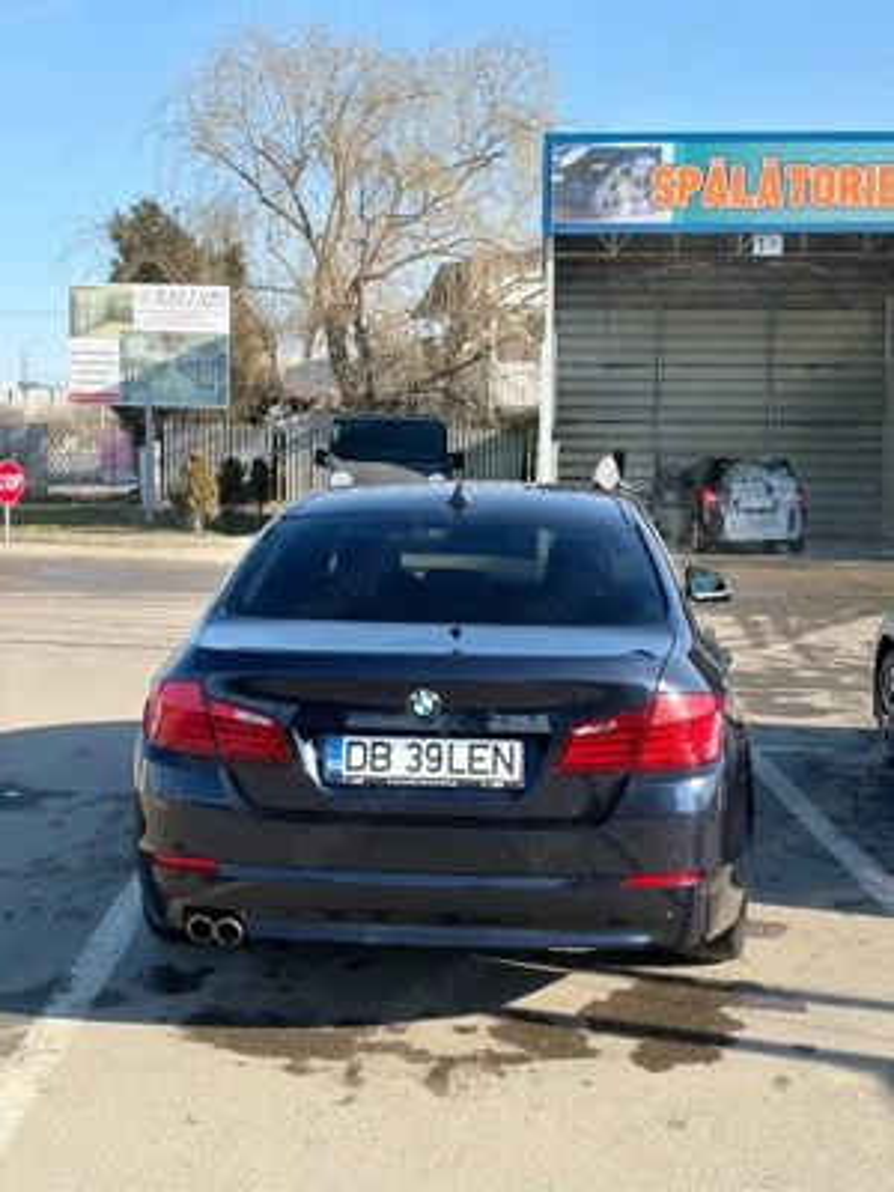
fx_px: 1791
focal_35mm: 52
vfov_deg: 36.8
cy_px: 596
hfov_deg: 28.0
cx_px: 447
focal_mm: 5.96
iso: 40
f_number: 1.6
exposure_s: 1/1241
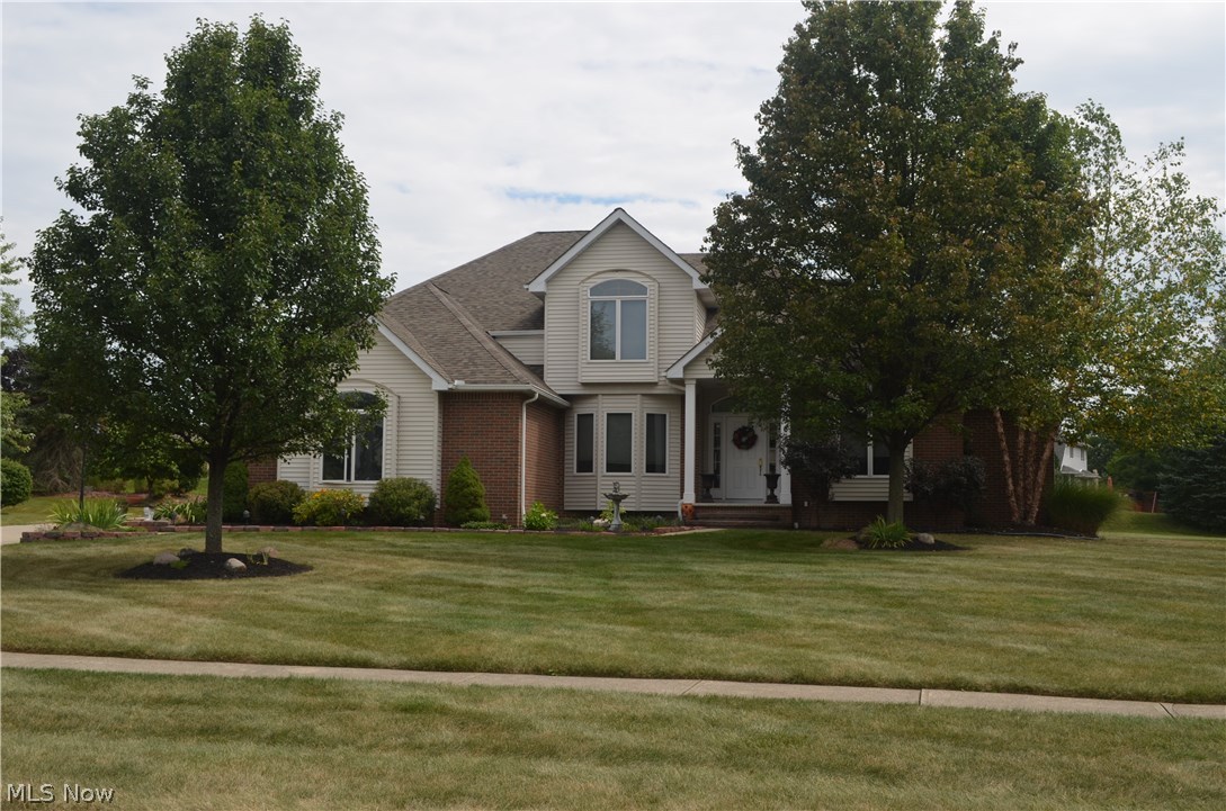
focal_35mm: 36
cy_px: 406
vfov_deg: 36.7
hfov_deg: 53.2
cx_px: 613
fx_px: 1223
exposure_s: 1/200
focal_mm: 24
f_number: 9
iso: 100
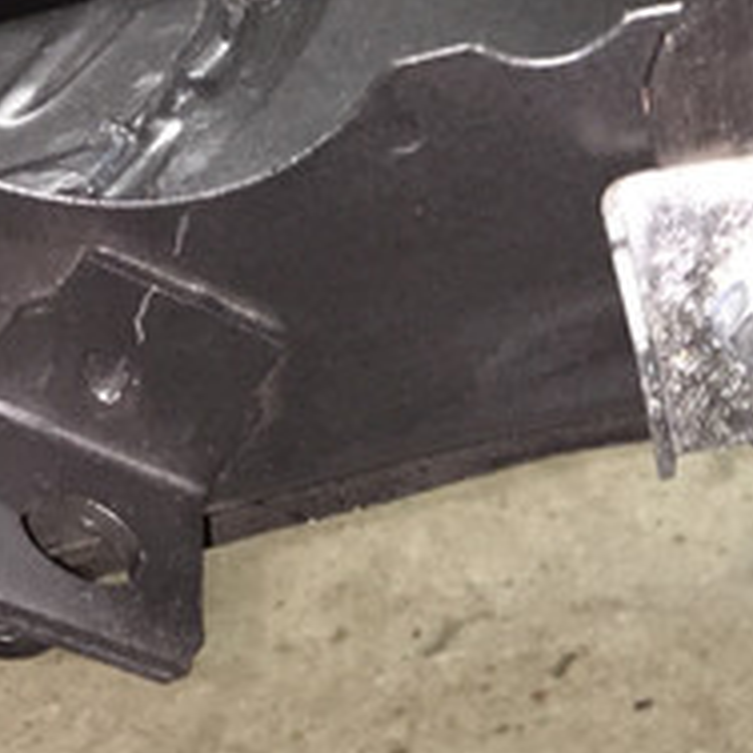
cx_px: 1089
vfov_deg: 15.9
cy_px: 537
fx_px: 2683
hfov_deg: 15.0
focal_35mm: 109
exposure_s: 1/17
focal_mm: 4.15
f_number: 2.2
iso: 160
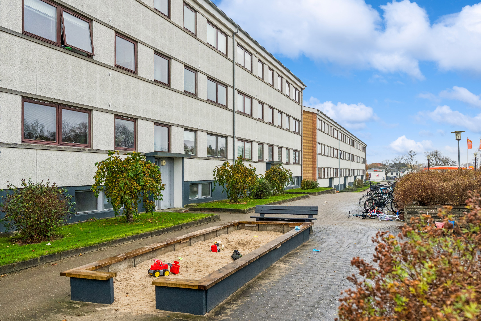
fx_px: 414
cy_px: 160
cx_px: 240
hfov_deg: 60.3
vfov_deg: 42.3
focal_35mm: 31
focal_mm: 31
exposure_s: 1/80
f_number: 9
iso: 1250
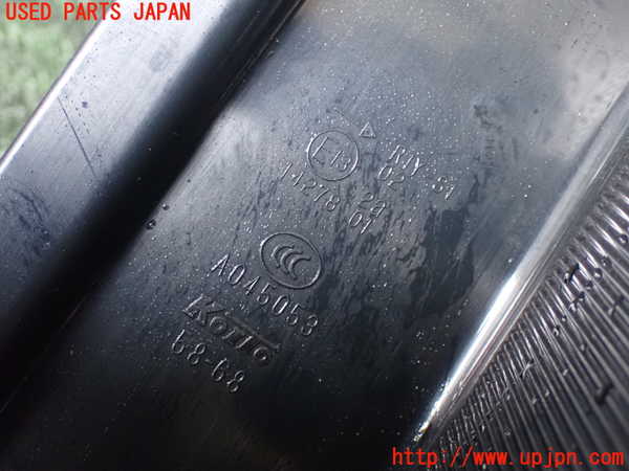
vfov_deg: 25.2
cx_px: 314
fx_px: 1054
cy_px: 236
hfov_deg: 33.2
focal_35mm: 58
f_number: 3.5
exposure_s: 1/20
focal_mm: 10.35
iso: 1600
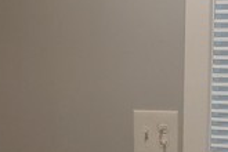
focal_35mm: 121
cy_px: 246
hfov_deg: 16.9
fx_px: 766
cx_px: 156
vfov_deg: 10.8
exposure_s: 1/120
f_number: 1.5
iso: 100
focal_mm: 4.23
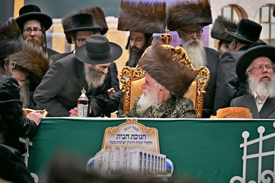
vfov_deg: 6.9
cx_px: 138
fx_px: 1528
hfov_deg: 10.3
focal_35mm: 200
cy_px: 92
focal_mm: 200
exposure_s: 1/400
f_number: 2.8
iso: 320
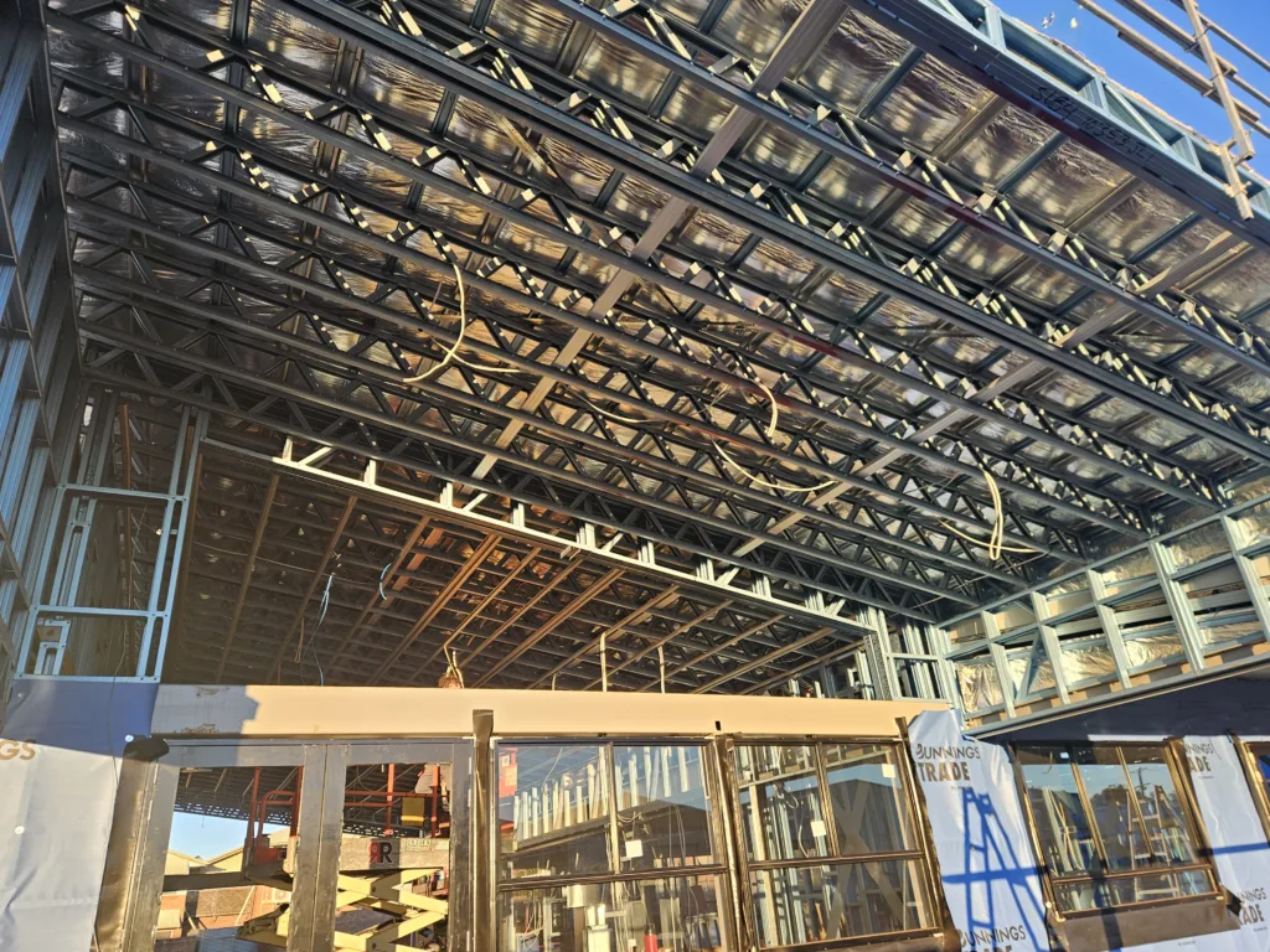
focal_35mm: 23
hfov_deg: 73.9
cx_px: 635
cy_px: 476
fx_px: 844
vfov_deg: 58.9
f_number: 1.8
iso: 25
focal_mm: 5.4
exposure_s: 1/141
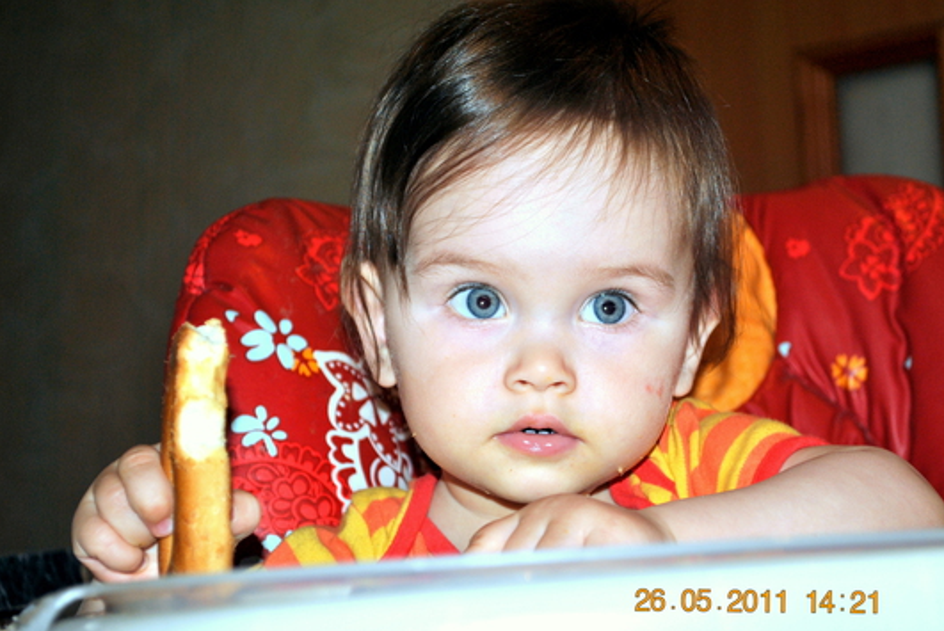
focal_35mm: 86
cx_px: 482
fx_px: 2244
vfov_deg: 16.0
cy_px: 316
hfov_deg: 23.8
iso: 200
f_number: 5.6
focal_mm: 55
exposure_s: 1/60
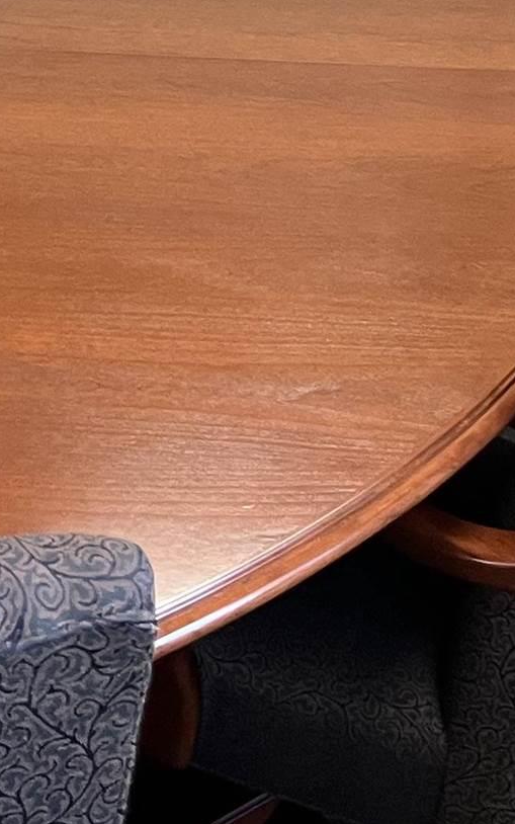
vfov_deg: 18.5
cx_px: -236
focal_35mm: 104
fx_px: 2335
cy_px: -266
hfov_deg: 12.1
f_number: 1.6
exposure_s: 1/60
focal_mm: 5.1
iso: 160
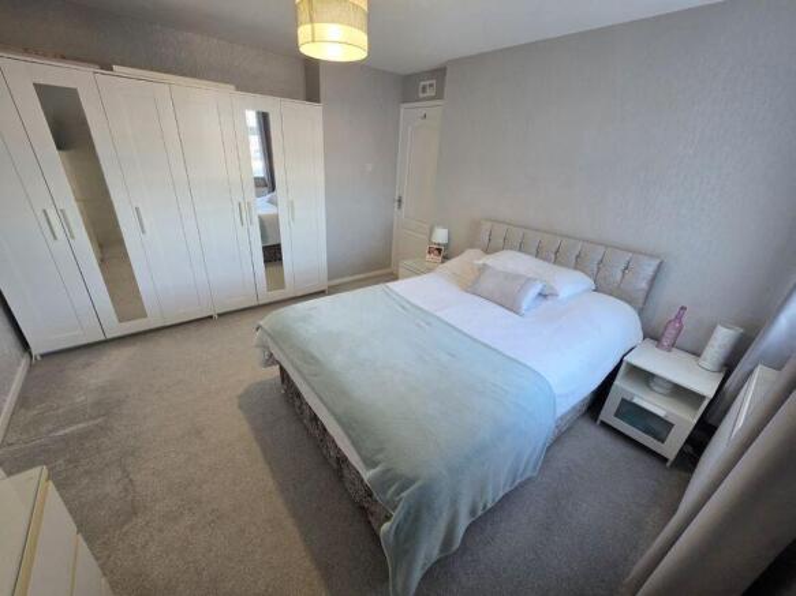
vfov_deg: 89.9
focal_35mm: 13
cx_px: 398
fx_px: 299
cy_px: 298
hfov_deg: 106.2
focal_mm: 2.2
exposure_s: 1/101
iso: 250
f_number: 1.9
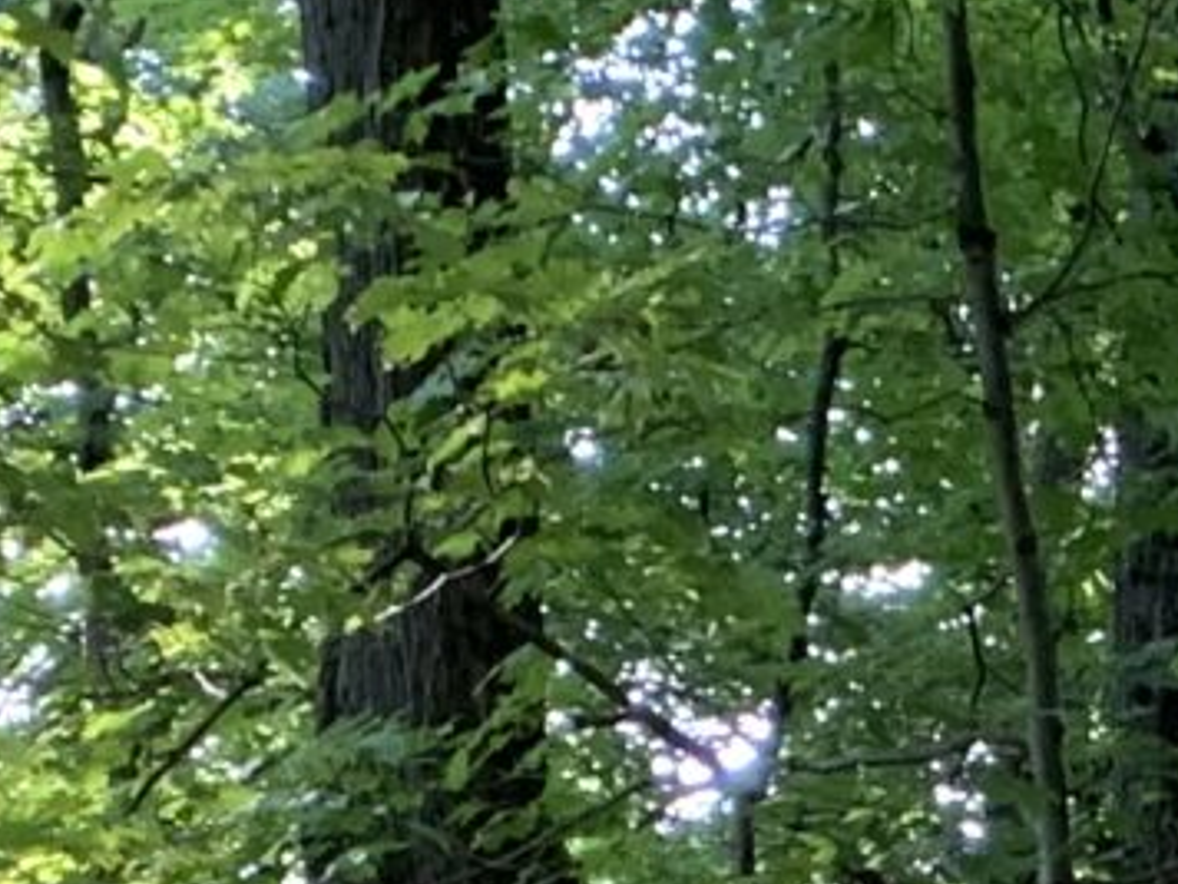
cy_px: 2602
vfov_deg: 7.1
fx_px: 6364
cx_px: 2184
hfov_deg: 10.0
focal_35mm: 187
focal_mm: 4.25
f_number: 1.8
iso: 100
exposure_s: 1/60
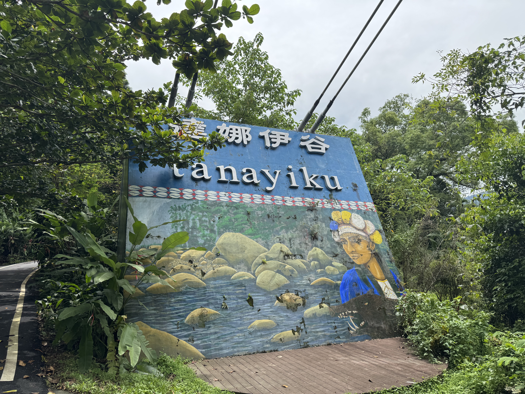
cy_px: 197
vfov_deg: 56.8
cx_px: 262
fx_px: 364
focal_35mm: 24
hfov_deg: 71.6
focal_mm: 6.76
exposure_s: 1/2604
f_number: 1.78
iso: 80
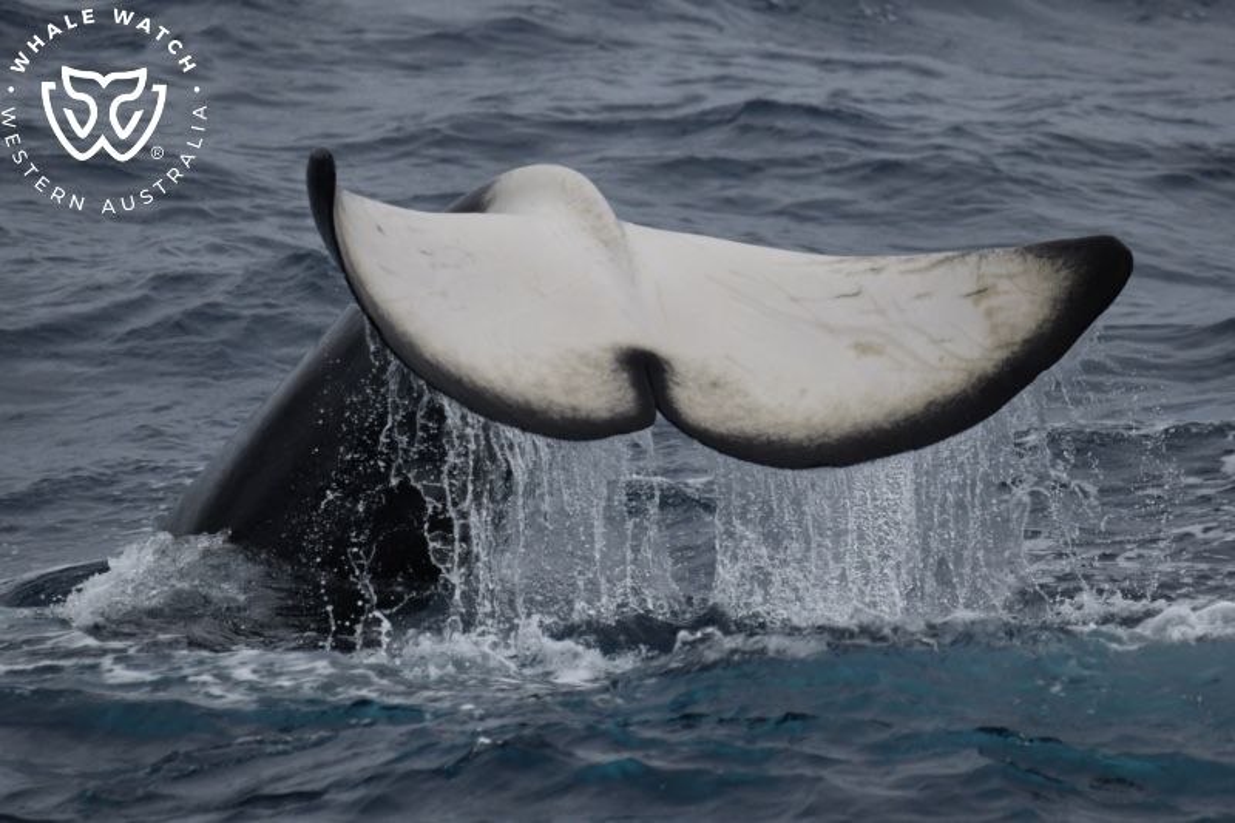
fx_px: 20578
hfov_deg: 3.4
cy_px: 412
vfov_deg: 2.3
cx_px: 618
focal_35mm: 600
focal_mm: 600
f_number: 6.3
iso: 800
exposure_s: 1/8000
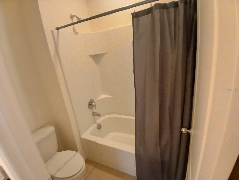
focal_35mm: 17
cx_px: 120
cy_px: 90
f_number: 2.2
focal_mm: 1.4
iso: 800
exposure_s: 1/20
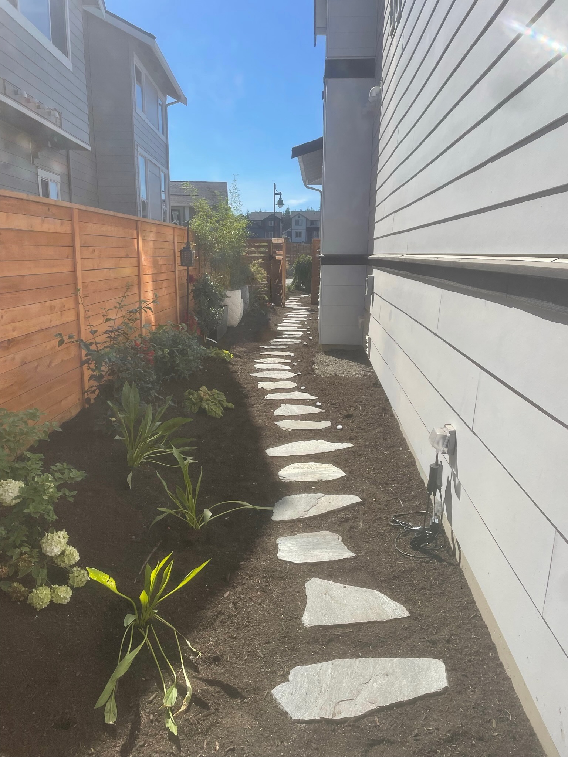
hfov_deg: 53.1
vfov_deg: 67.3
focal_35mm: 26
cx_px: 284
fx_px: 569
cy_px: 378
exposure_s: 1/4651
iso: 32
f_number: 1.6
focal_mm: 4.2
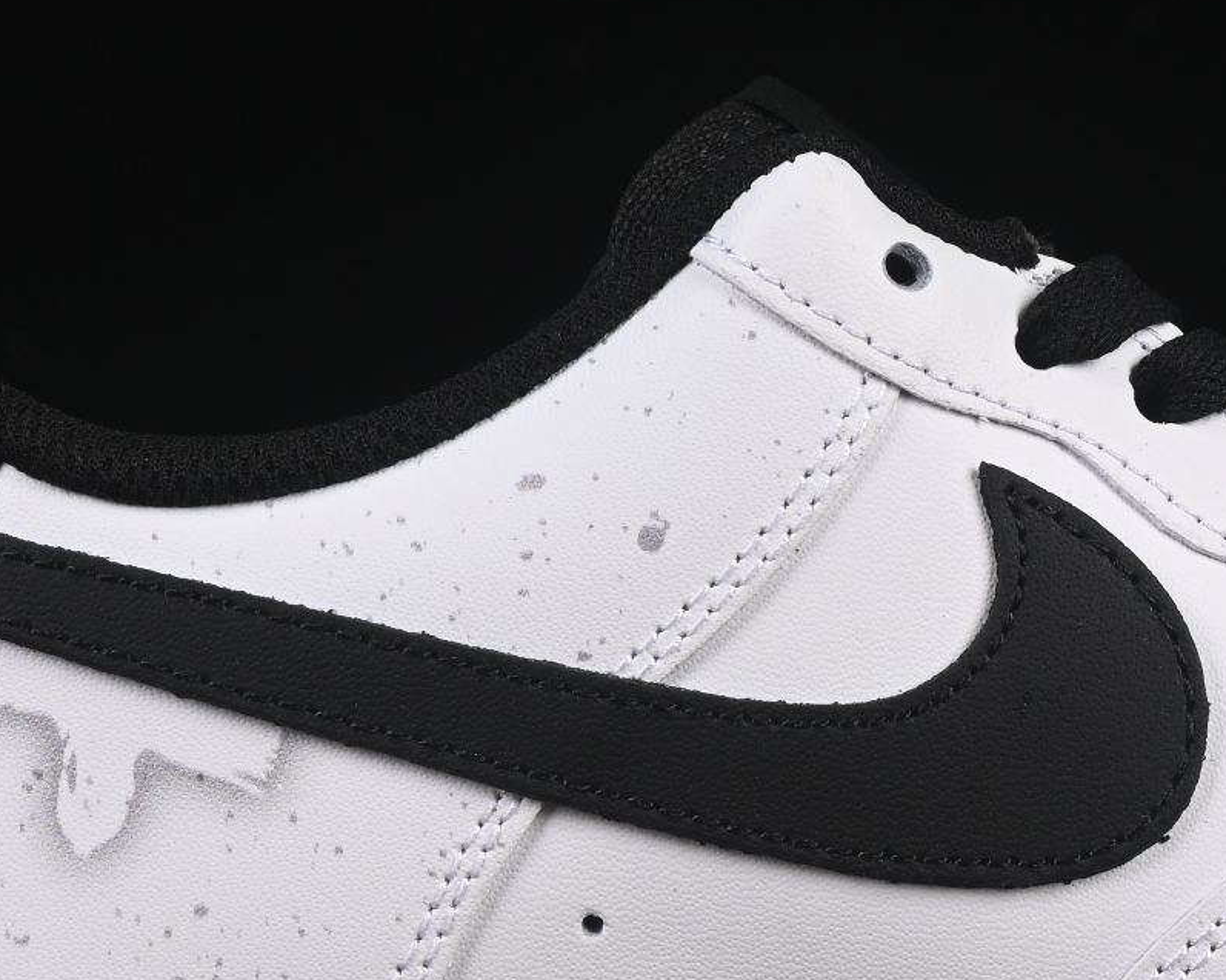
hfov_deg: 7.8
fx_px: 8923
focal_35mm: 246
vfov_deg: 6.3
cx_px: 1074
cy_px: 592
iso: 160
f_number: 8
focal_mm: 50
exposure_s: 1/60
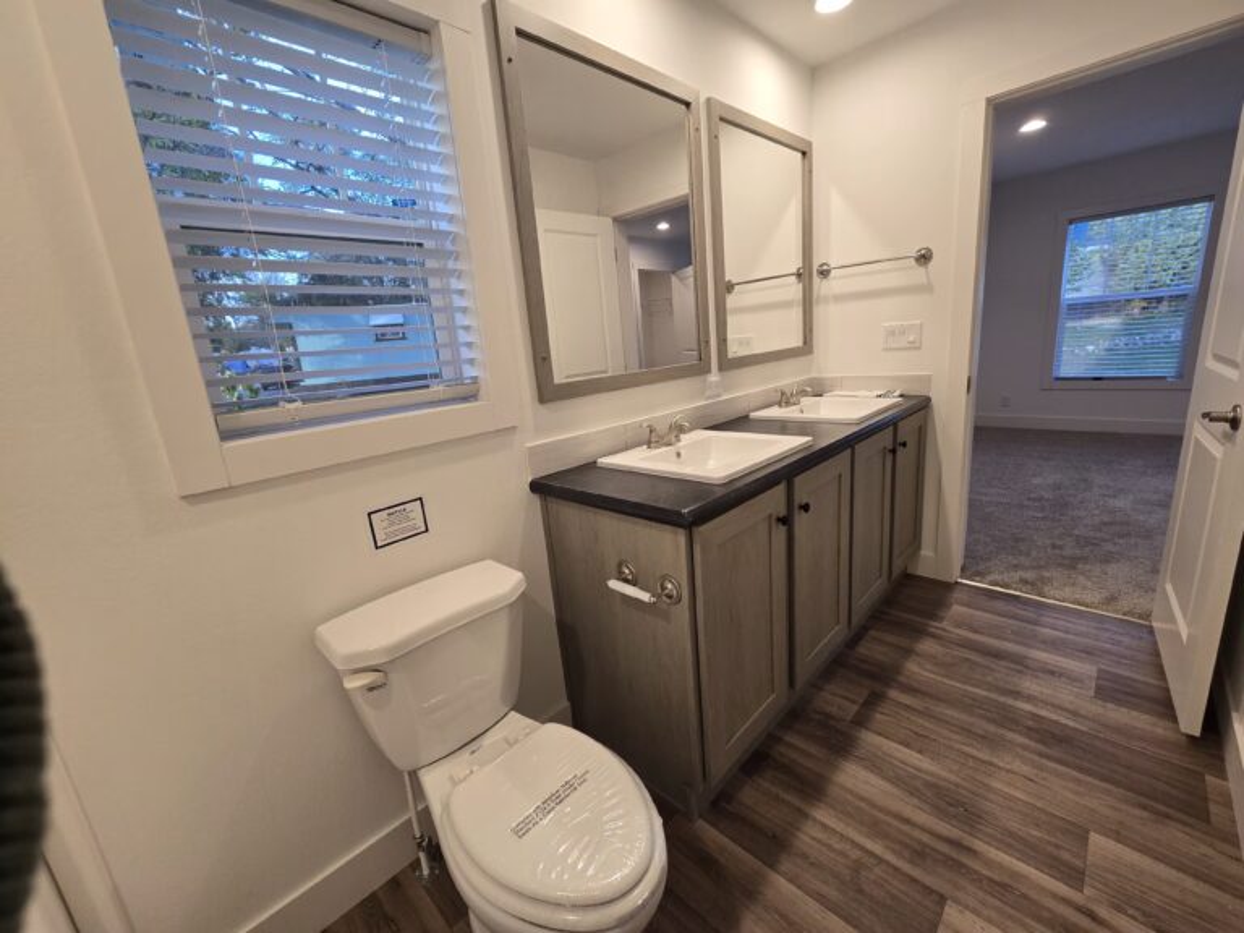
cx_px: 622
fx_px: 467
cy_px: 466
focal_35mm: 13
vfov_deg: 89.9
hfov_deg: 106.2
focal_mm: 2.2
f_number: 2.2
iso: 80
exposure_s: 1/60
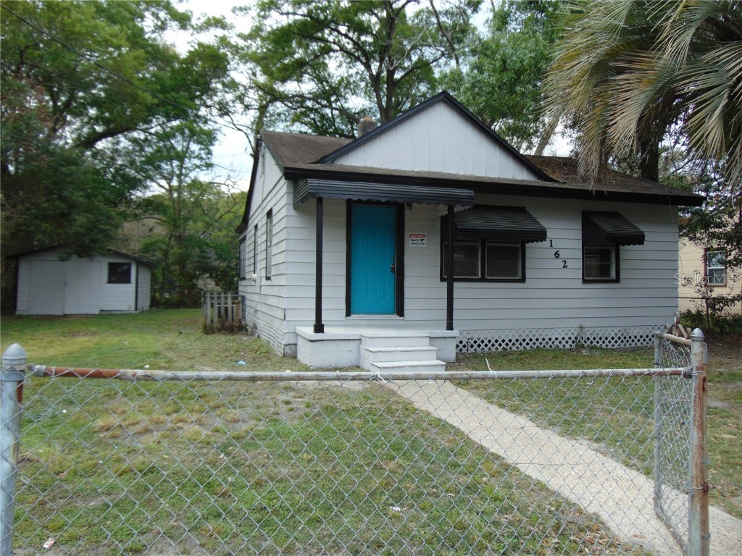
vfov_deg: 54.9
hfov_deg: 69.4
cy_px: 278
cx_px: 371
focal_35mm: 25
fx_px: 536
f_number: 3
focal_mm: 4.5
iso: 80
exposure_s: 1/500
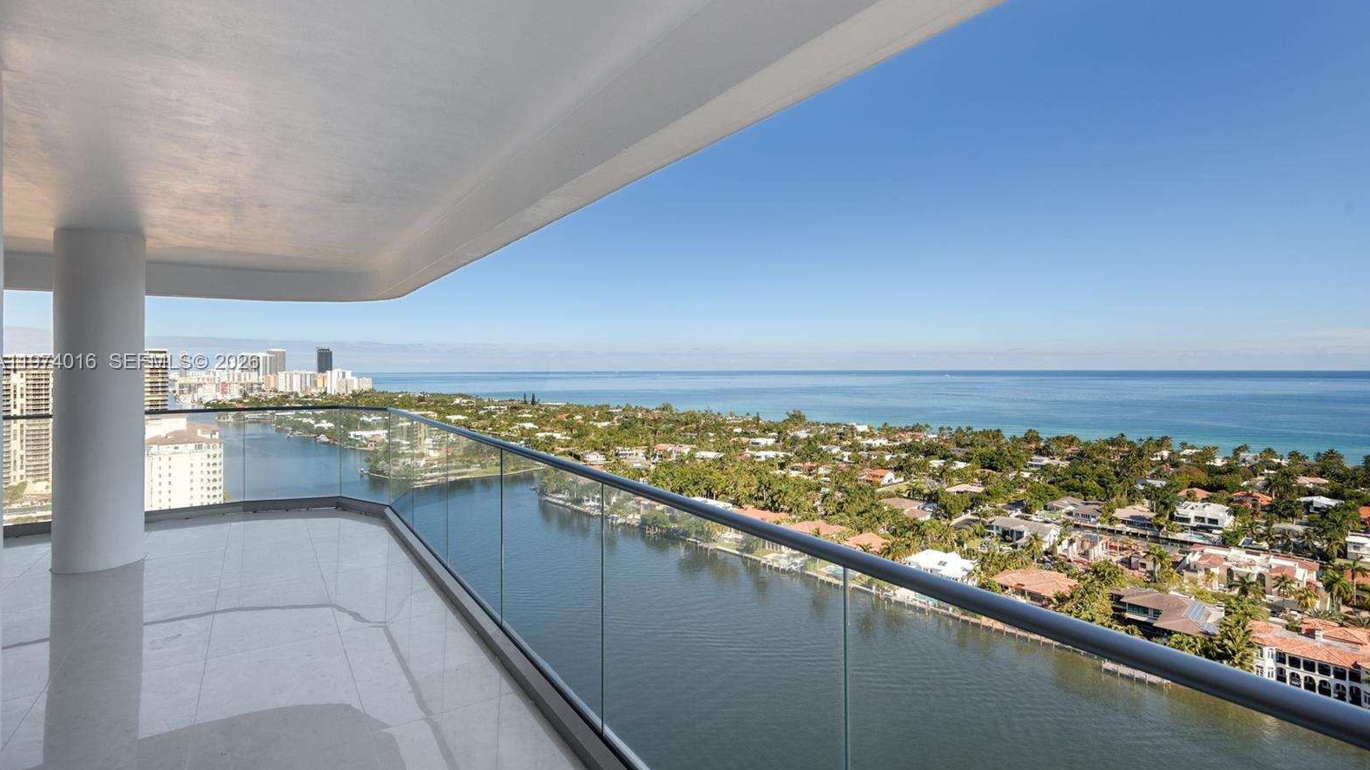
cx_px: 683
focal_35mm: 17
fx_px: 617
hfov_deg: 95.9
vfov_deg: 63.8
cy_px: 363
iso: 250
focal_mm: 16
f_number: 8
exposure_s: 1/1000
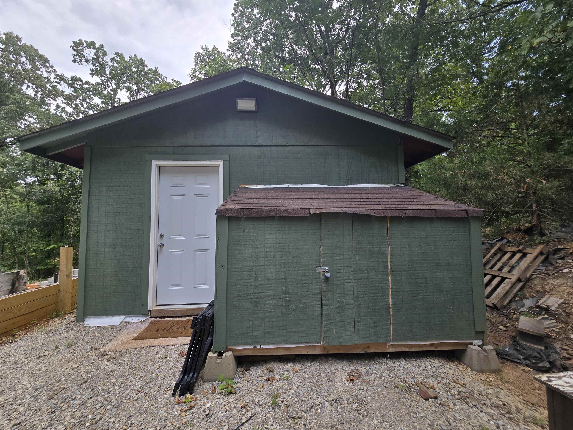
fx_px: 215
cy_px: 215
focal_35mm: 13
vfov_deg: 89.9
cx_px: 286
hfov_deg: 106.2
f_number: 2.2
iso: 50
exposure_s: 1/677
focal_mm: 2.2
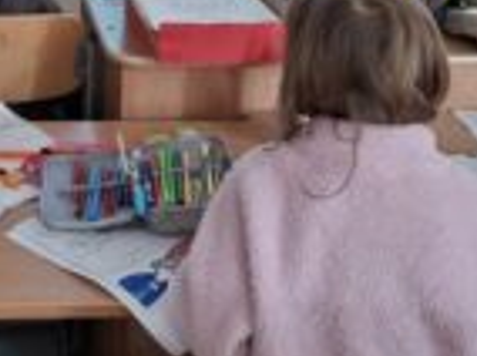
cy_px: -141
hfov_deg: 24.1
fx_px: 1073
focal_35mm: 78
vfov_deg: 17.4
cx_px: 20
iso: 200
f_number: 1.8
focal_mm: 5.54
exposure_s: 1/50
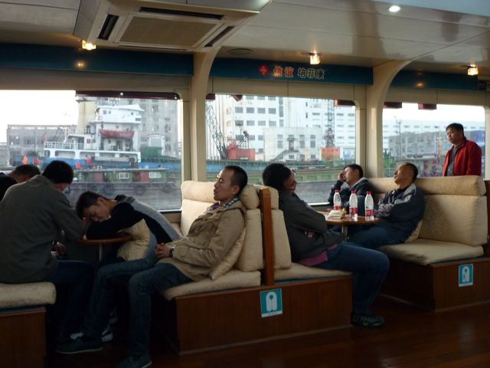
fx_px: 467
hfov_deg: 55.4
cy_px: 184
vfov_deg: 42.9
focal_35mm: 33
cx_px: 245
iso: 250
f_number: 2.8
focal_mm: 5.5
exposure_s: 1/60
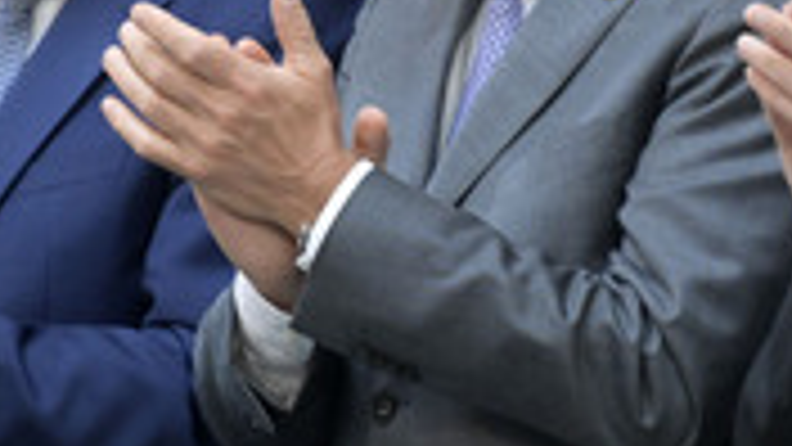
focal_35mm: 1235
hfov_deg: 1.7
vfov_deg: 1.0
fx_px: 25936
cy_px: -77
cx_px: 466
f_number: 5.6
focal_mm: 460
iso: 10000
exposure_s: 1/250
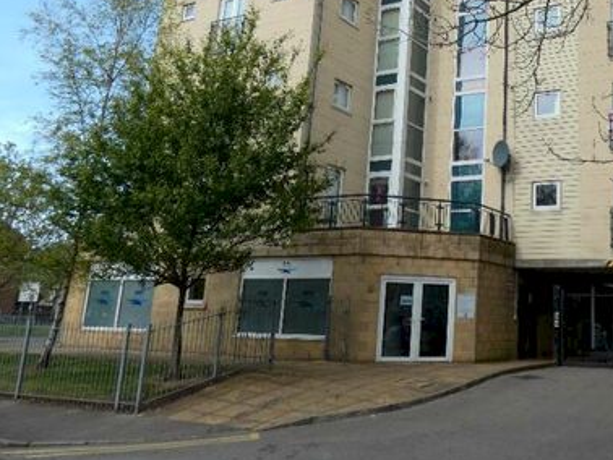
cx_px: 512
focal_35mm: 37
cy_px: 142
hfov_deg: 46.7
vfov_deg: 38.1
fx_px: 656
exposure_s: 1/800
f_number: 2.8
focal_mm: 3.6
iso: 80
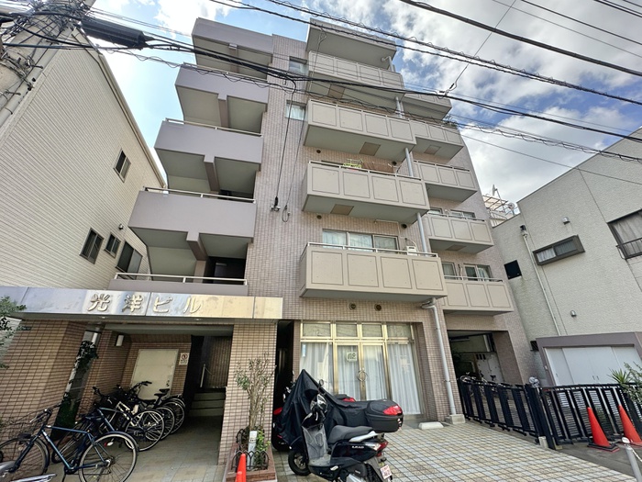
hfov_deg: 102.1
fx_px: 260
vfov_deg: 85.7
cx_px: 321
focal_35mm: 14
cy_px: 241
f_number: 2.2
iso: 40
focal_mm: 2.22
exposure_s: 1/1103
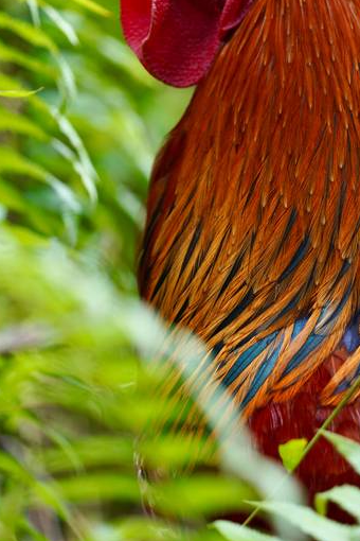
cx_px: 359
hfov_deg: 4.0
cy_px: 160
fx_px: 5145
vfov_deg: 6.0
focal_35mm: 343
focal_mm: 162
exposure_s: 1/200
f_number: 2.8
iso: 160
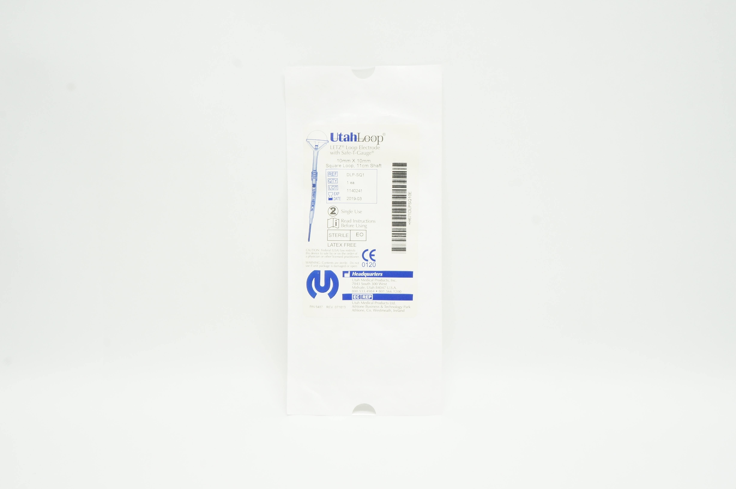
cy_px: 244
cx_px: 368
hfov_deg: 49.6
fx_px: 796
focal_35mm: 39
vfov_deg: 34.1
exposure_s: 1/10
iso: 400
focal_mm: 26
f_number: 13
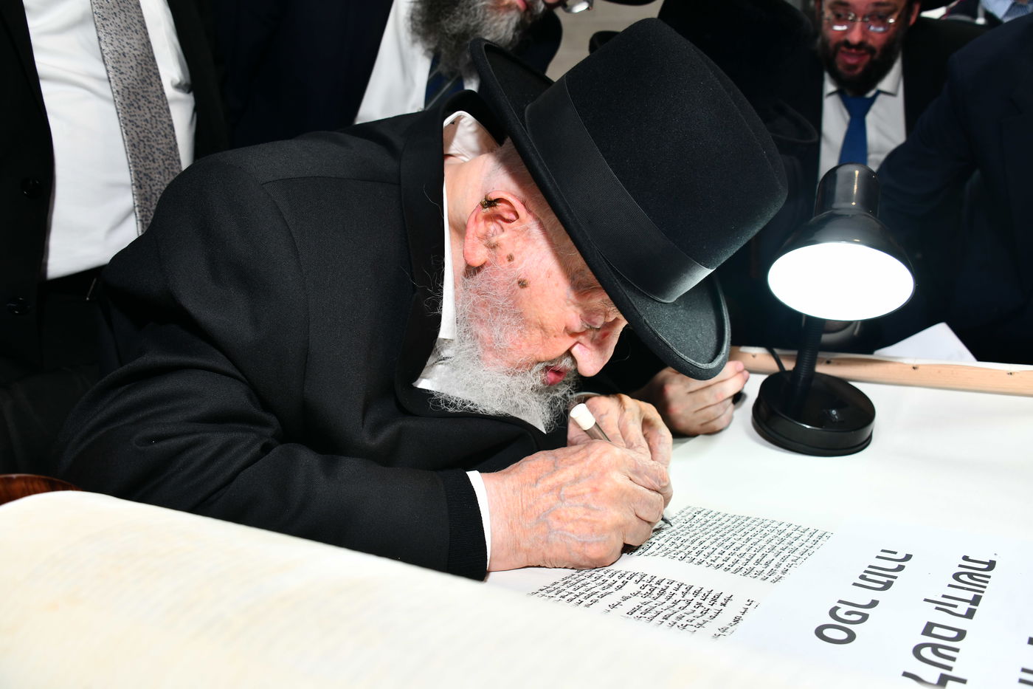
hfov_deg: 65.5
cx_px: 516
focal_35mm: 28
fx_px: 803
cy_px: 344
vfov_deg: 46.4
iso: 320
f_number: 5.6
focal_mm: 28
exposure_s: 1/125
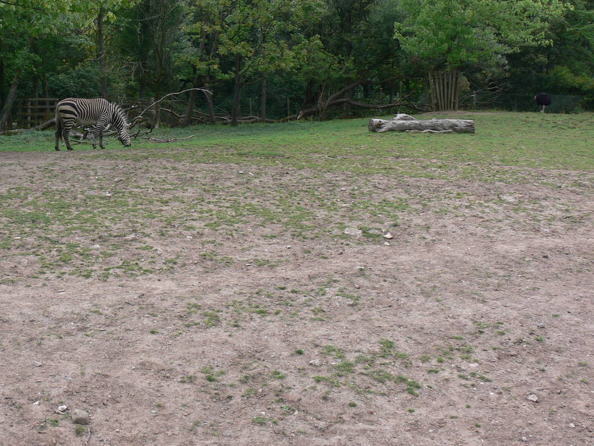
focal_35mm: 56
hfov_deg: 34.0
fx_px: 961
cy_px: 96
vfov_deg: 25.7
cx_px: 193
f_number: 4.5
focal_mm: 7.4
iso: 80
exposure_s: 1/100
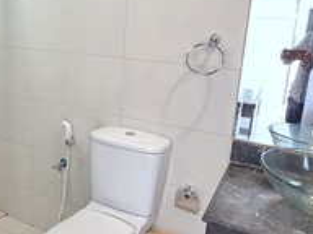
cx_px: 146
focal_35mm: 31
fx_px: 280
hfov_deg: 58.3
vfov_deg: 45.4
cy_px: 111
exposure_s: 1/50
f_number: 1.9
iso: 320
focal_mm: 2.2
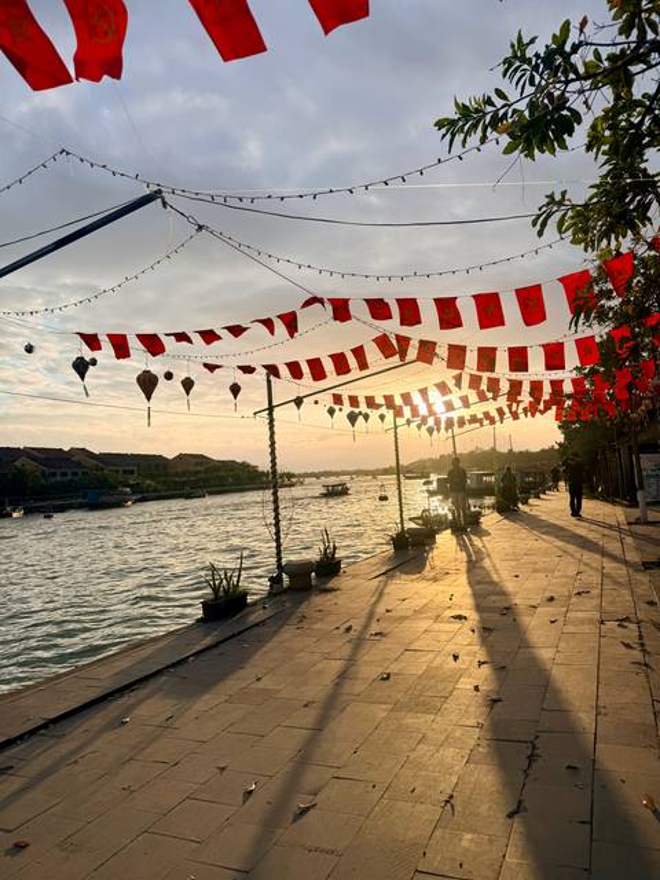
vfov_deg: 71.6
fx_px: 610
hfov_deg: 56.8
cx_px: 330
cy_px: 440
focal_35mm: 24
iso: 80
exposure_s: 1/2801
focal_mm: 6.76
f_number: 1.78
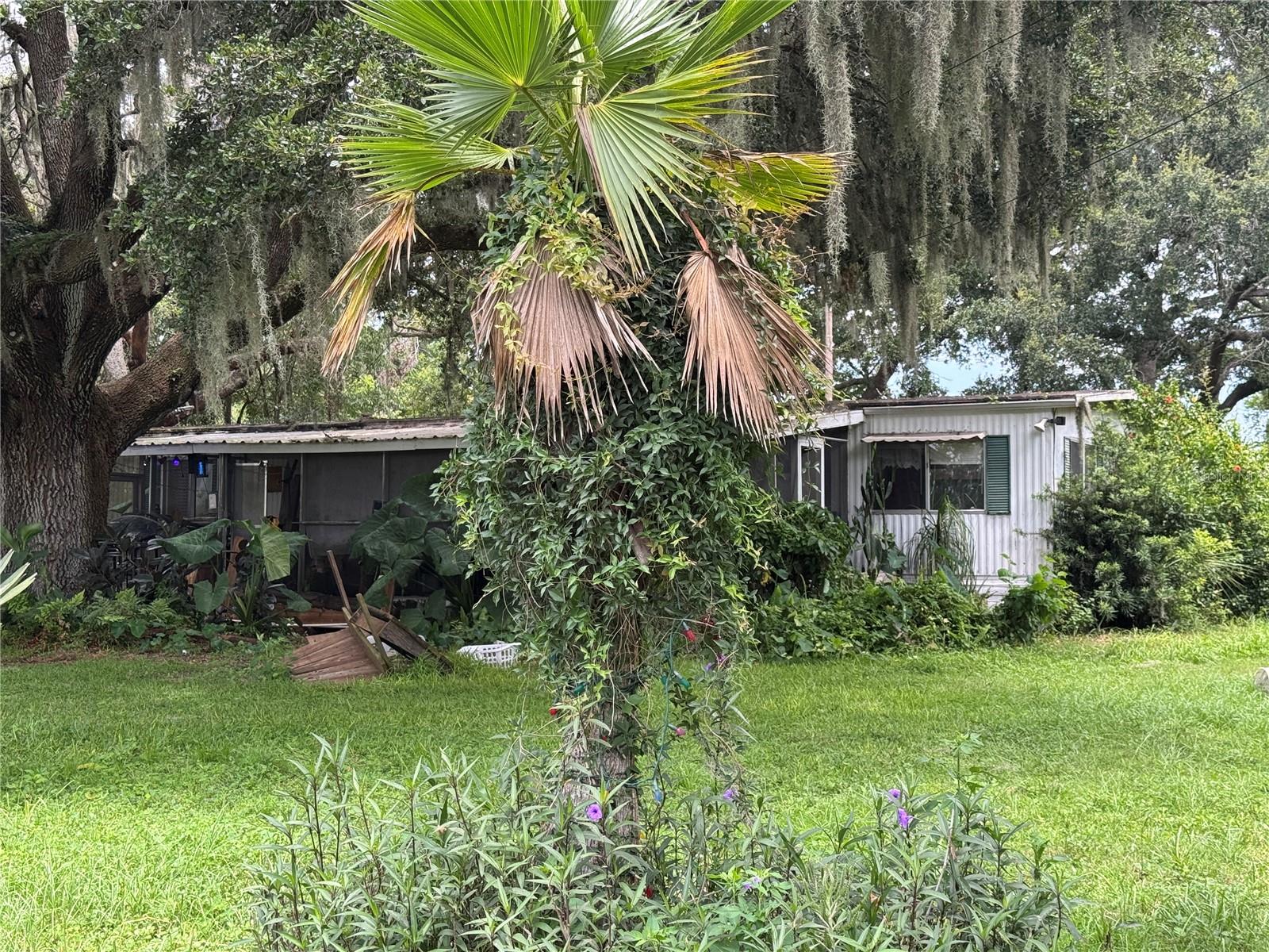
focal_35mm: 48
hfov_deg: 39.7
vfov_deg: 30.3
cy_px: 476
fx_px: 1760
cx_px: 634
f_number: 1.78
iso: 64
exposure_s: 1/522
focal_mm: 6.76
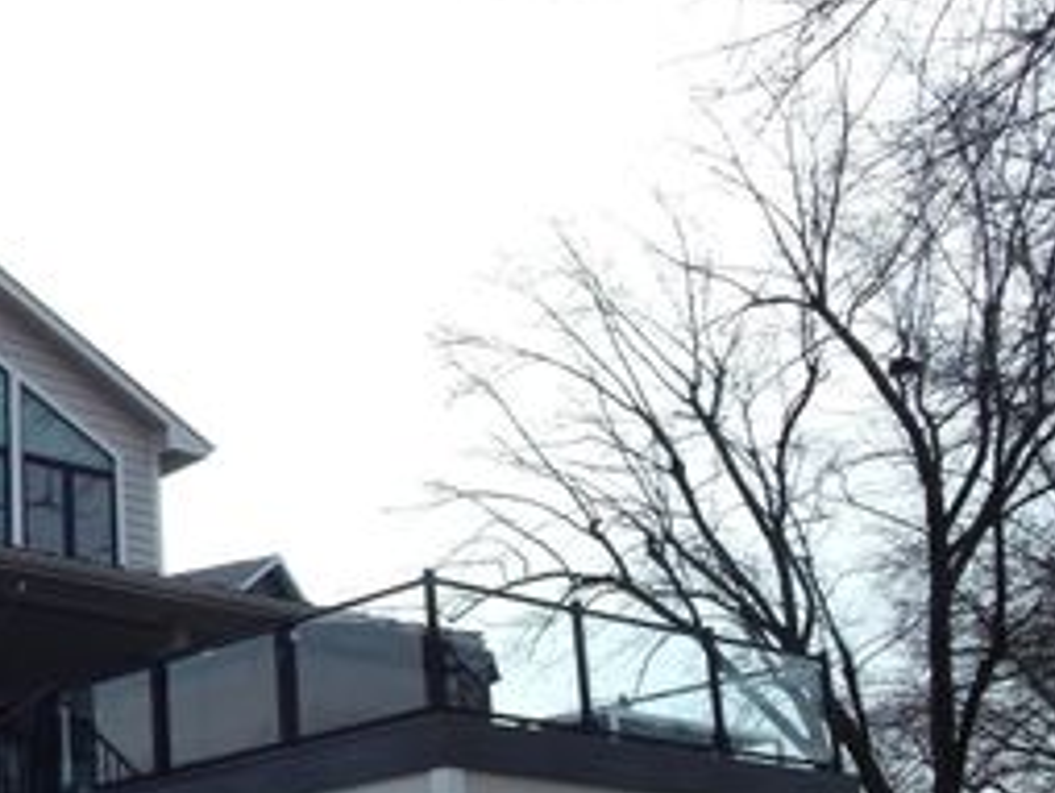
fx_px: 1861
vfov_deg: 23.8
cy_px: 617
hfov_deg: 29.8
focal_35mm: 61
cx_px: 33
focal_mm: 5.6
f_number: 3.2
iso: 125
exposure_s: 1/1500
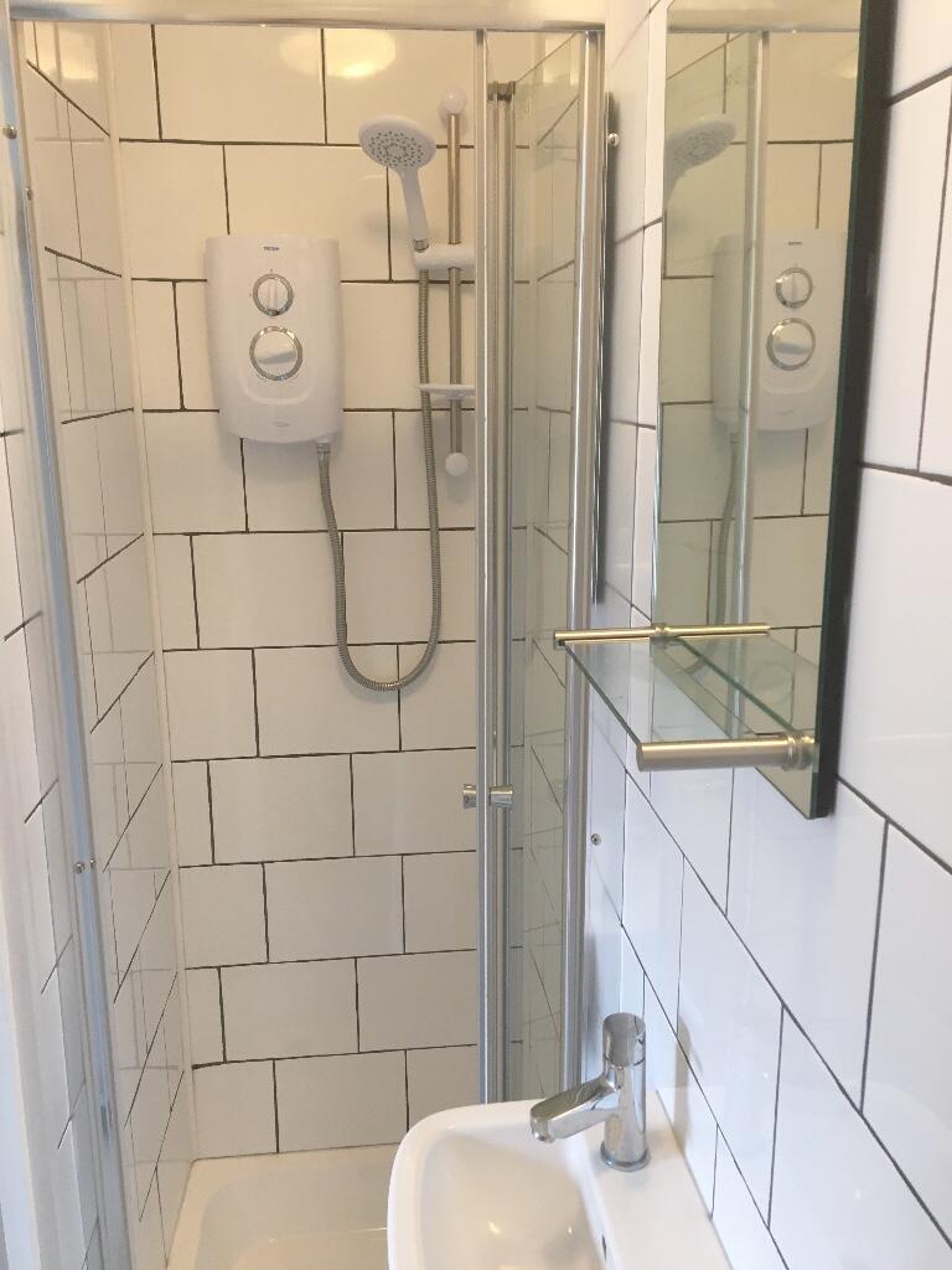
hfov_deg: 48.2
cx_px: 476
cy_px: 635
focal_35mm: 29
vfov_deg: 61.7
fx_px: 1063
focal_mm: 4.15
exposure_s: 1/30
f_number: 2.2
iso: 64
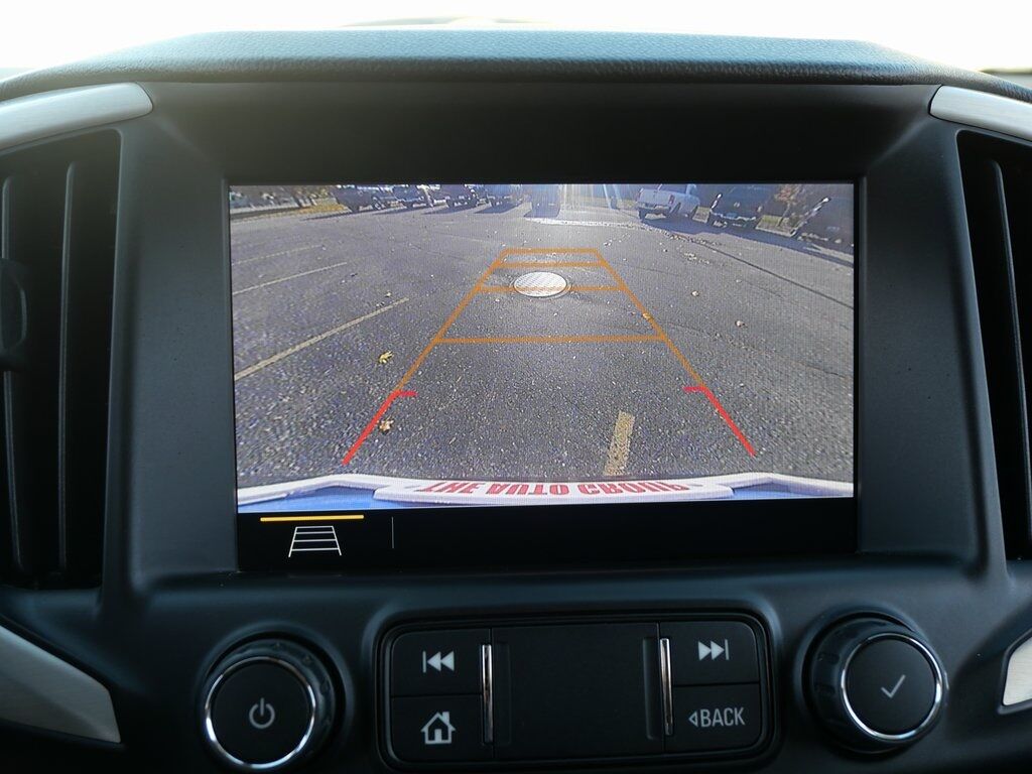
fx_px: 1073
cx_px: 516
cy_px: 387
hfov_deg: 51.4
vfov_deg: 39.7
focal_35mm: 36
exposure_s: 1/60
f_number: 4.2
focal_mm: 18
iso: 200
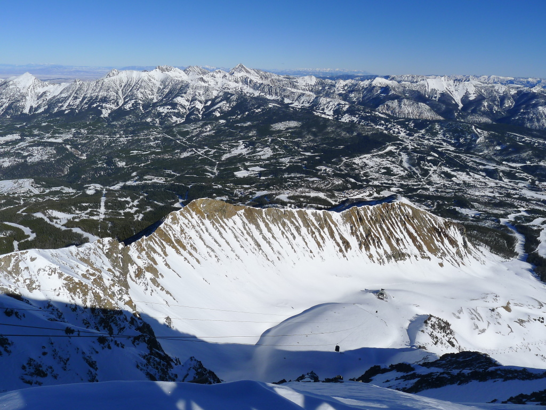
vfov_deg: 56.8
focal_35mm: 24
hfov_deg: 71.6
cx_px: 273
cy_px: 205
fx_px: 379
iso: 80
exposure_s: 1/1000
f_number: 5.6
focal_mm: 5.1
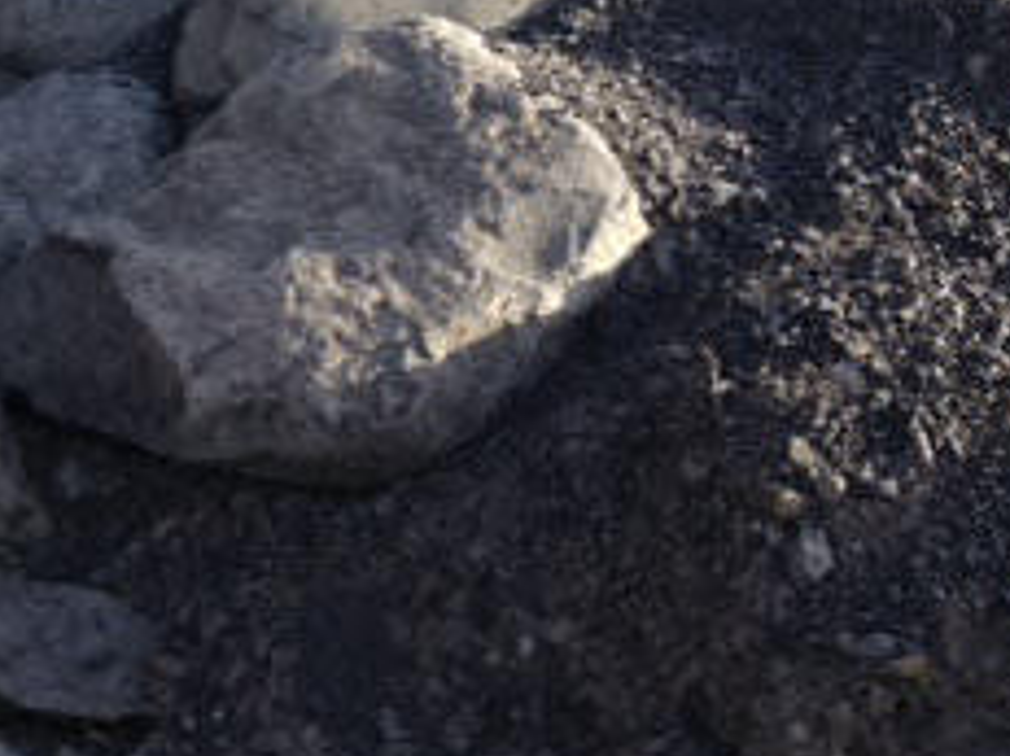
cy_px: 83
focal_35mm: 97
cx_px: -289
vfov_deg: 15.1
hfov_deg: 18.8
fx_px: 2829
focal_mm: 4.28
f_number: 2.4
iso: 50
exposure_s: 1/531
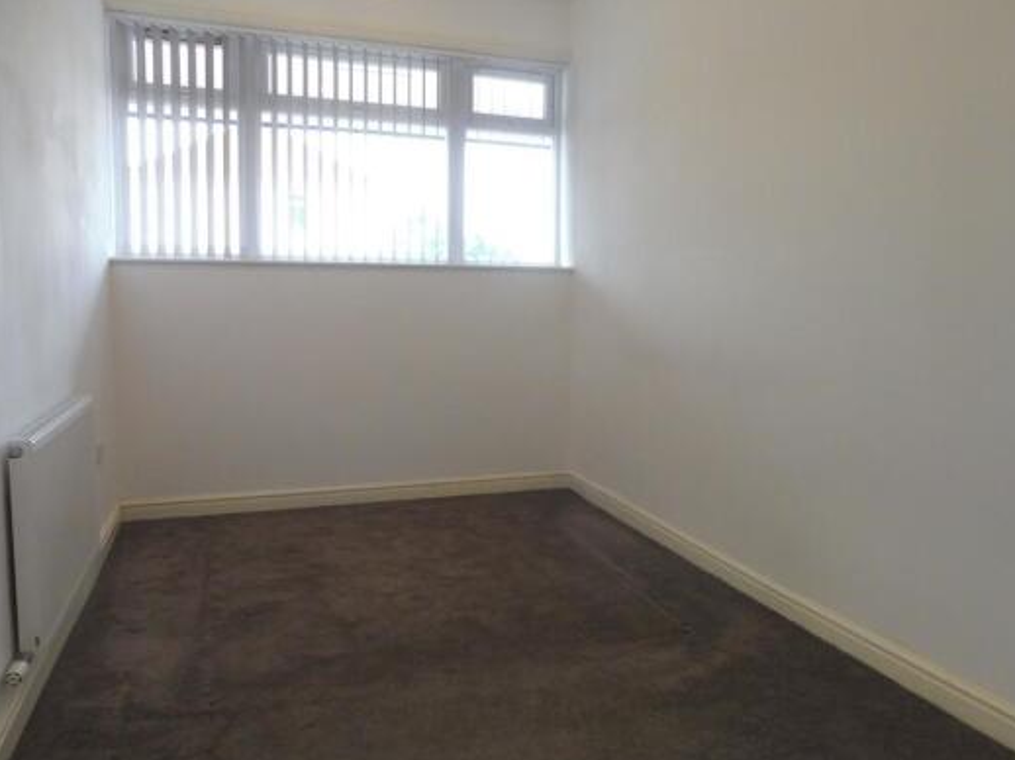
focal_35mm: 27
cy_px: 359
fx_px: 791
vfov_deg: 51.3
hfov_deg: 65.2
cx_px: 561
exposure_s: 1/60
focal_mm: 4.3
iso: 400
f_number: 3.3
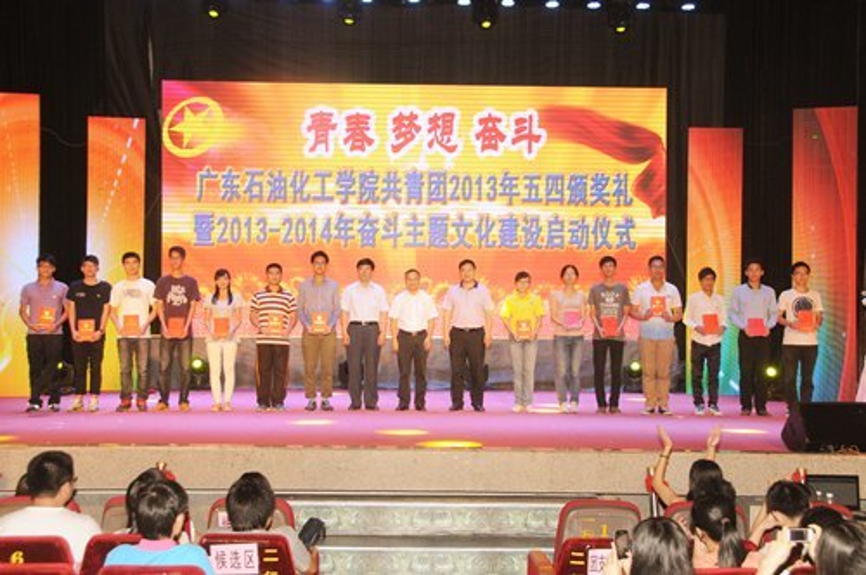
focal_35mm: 44
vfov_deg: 30.8
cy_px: 288
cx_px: 433
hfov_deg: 45.0
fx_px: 1045
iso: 640
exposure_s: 1/100
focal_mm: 29
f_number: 6.3
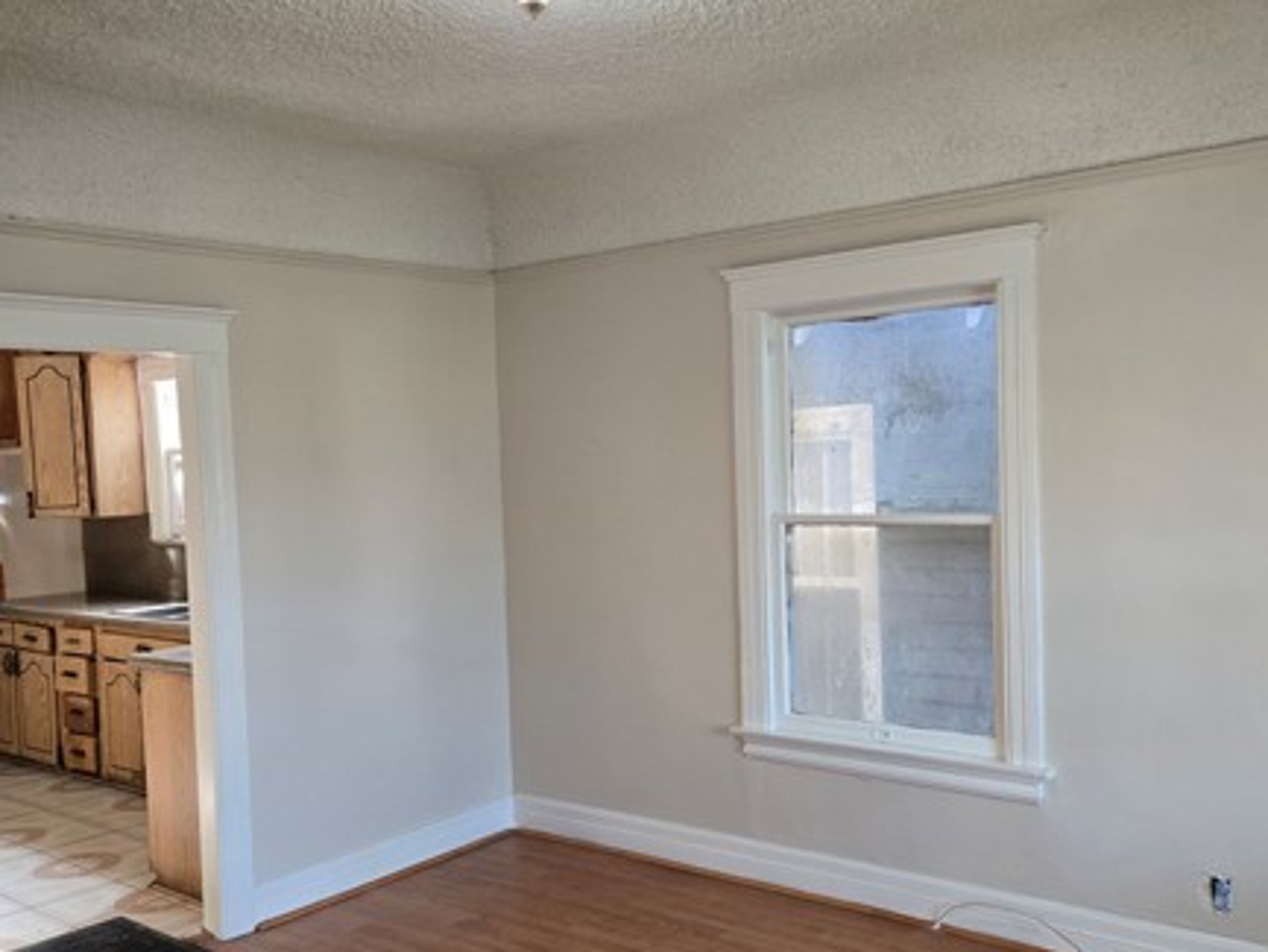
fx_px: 1246
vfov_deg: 41.7
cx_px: 720
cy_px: 551
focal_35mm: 34
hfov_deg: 53.8
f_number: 1.8
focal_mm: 5.4
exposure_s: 1/120
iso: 160
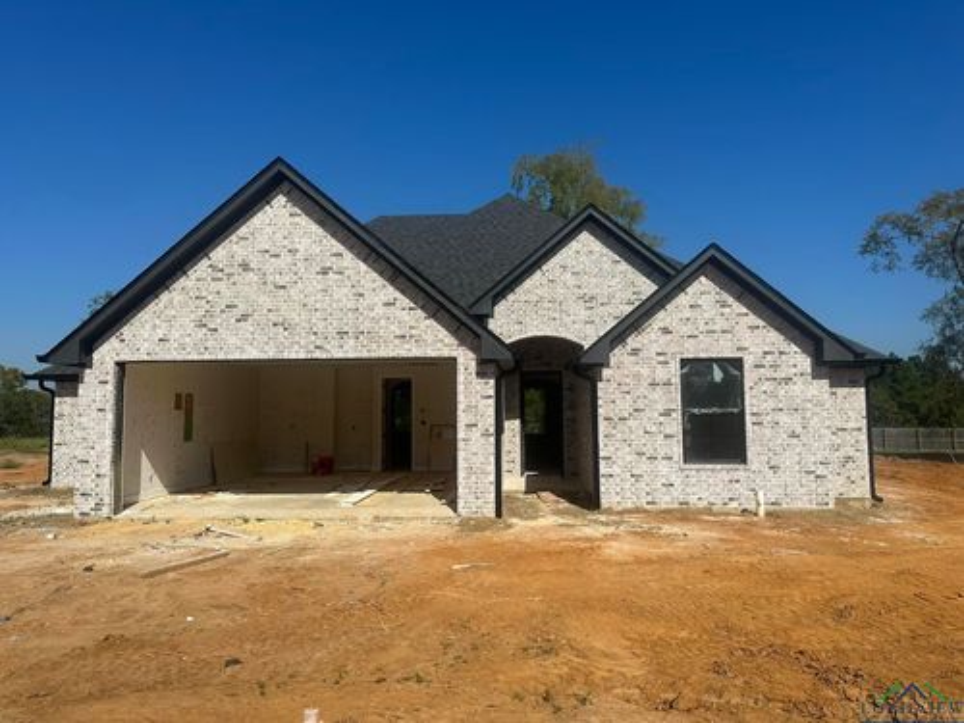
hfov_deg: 71.6
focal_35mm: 24
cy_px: 362
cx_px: 482
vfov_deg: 56.8
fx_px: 668
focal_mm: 6.86
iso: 80
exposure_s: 1/8929
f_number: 1.78
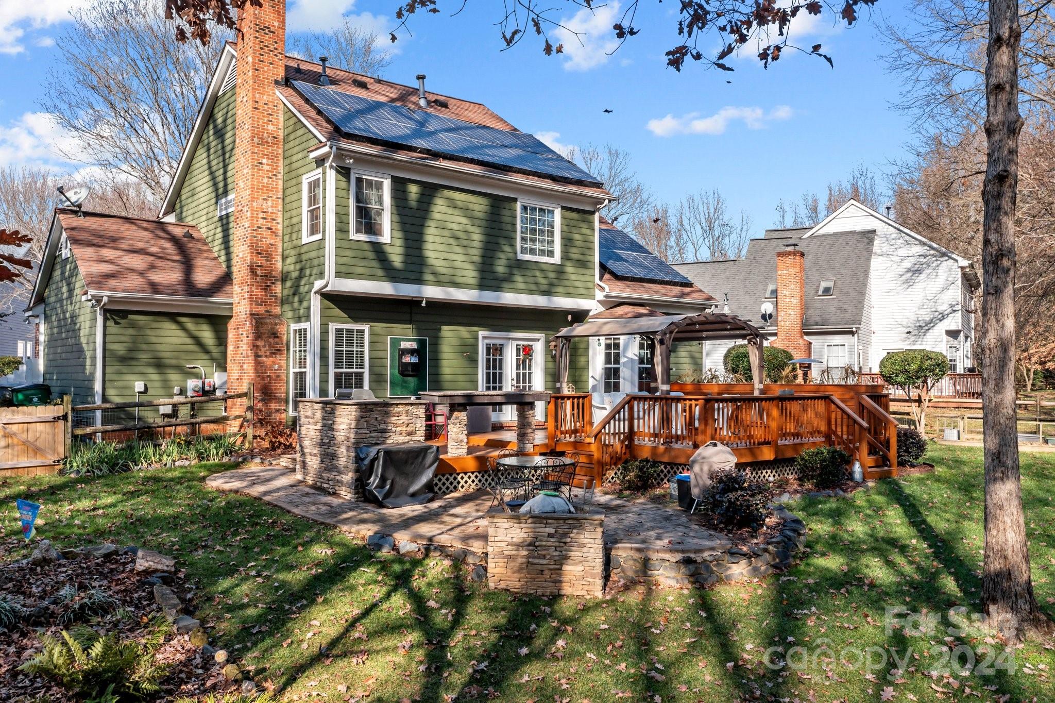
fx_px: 820
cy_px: 352
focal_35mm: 28
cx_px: 528
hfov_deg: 65.5
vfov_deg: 46.4
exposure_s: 1/320
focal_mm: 10.26
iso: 100
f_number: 5
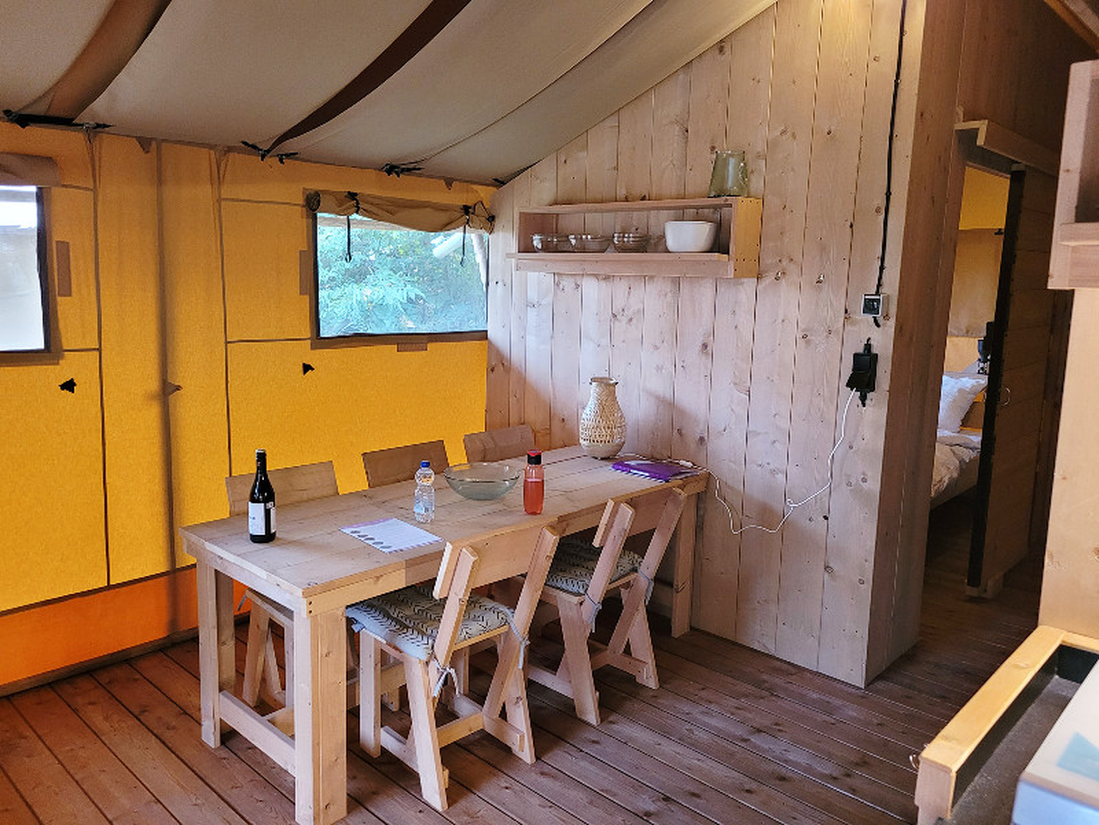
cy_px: 412
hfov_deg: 67.3
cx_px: 550
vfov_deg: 53.1
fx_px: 825
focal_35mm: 26
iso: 500
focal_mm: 5.4
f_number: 1.8
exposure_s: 1/50
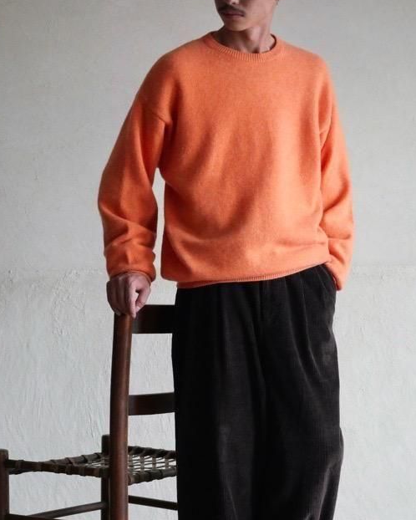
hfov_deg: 16.9
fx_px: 1400
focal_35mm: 91
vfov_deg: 21.0
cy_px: 343
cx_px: 192
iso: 3200
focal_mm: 34
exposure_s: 1/25
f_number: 3.8
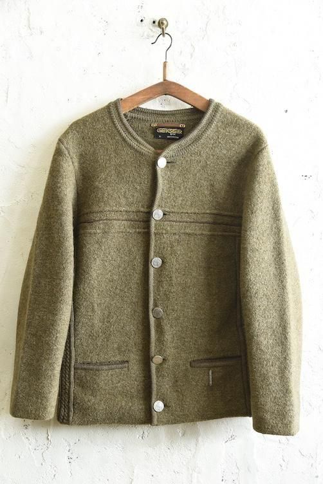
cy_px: 242
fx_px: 592
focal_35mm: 44
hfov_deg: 30.5
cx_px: 162
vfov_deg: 44.5
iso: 1250
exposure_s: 1/80
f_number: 5.6
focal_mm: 44
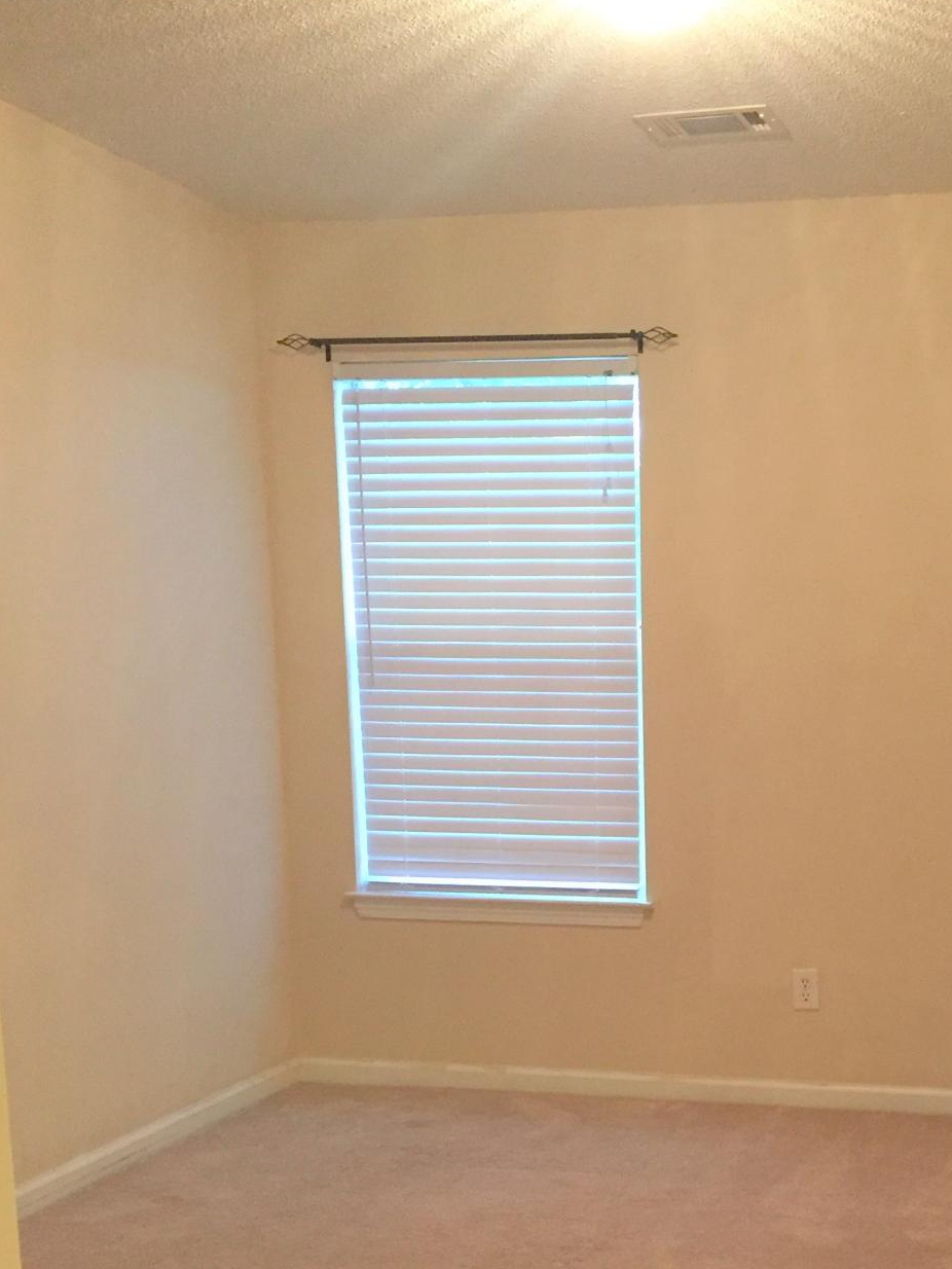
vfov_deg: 39.0
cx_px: 762
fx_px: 1723
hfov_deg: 30.2
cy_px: 1000
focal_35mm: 47
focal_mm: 4.15
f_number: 2.2
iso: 250
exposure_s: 1/24
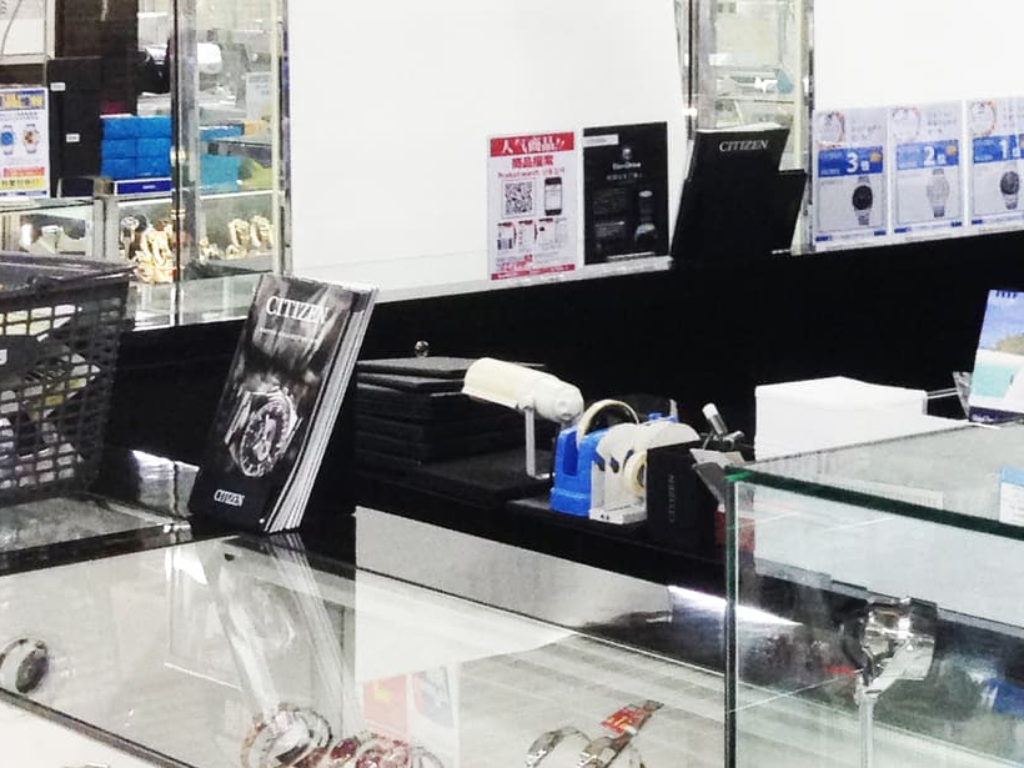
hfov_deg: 18.3
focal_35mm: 103
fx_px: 3047
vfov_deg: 13.9
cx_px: 1154
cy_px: -160
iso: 100
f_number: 2.4
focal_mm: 4.12
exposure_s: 1/120
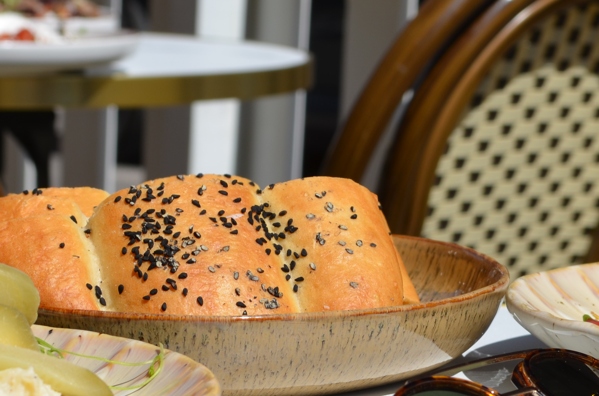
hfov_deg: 13.3
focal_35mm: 155
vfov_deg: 8.8
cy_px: 228
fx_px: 2576
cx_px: 235
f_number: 9
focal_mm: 45
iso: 100
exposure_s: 1/320
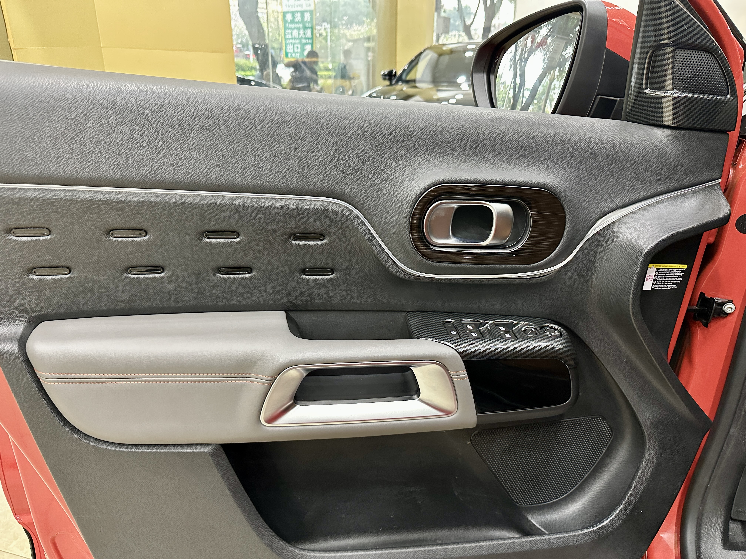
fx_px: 517
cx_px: 373
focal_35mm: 24
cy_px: 280
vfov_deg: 56.8
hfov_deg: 71.6
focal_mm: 6.86
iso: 500
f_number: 1.78
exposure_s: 1/50
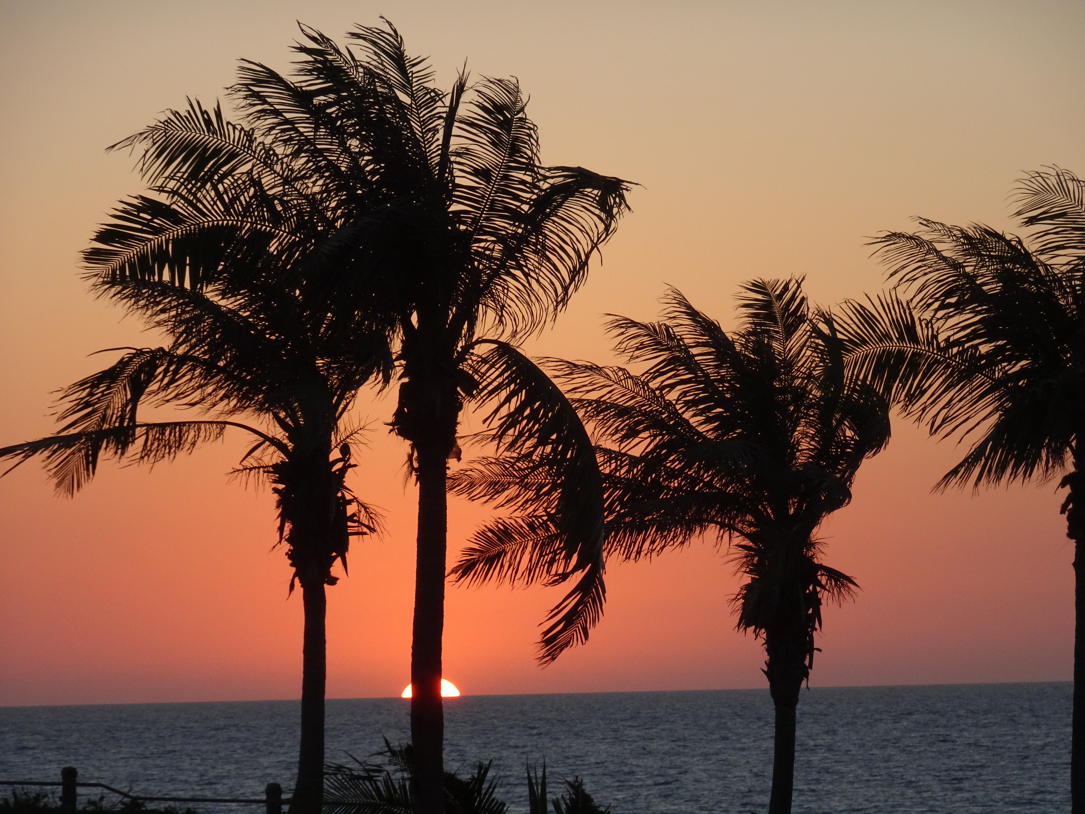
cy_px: 407
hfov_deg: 9.3
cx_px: 542
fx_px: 6645
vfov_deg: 7.0
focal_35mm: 212
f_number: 6.3
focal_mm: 36.24
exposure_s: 1/250
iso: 200
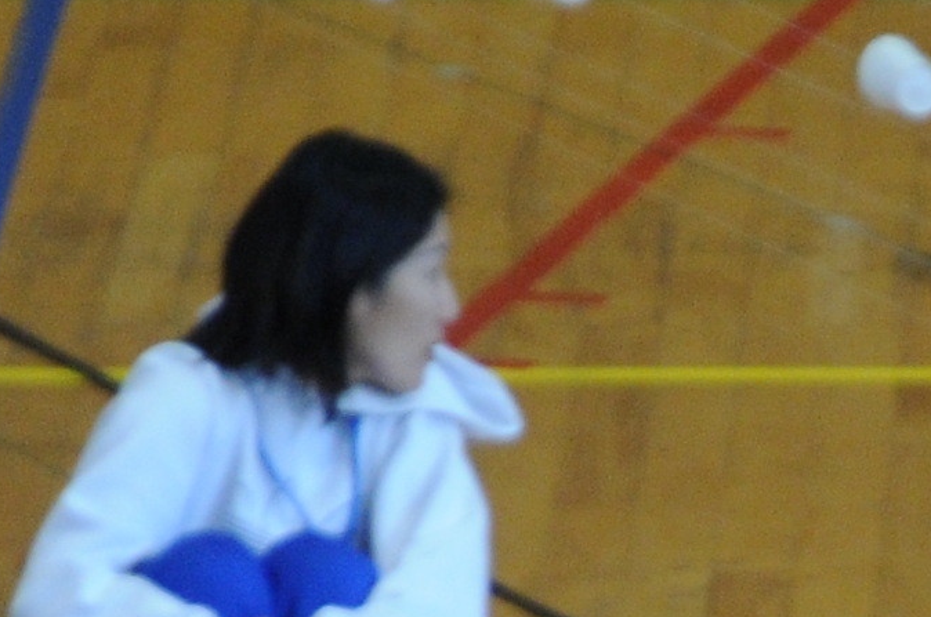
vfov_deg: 1.8
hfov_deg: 2.7
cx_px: 2037
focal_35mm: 764
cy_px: 1603
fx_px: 19725
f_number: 5.6
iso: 640
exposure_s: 1/40
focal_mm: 80
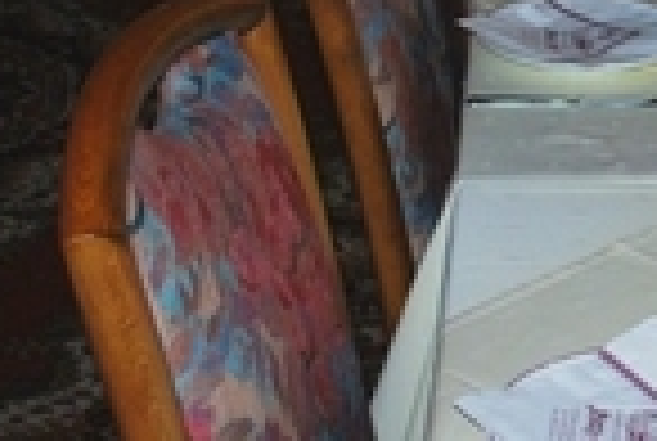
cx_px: 832
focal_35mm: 111
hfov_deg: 17.4
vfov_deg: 12.3
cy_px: 11
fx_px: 2030
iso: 200
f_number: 3.5
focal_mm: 18
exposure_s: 1/60
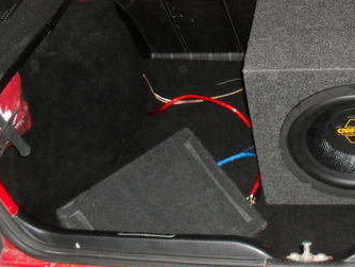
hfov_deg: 27.8
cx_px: 325
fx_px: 688
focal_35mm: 67
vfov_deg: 21.5
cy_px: 28
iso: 200
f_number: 3.2
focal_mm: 6.3
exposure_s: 1/45
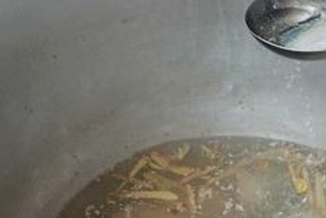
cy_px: 167
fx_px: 616
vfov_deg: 19.9
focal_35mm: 68
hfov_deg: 29.0
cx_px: 262
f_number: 3.2
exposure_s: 1/200
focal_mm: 9.03
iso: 125
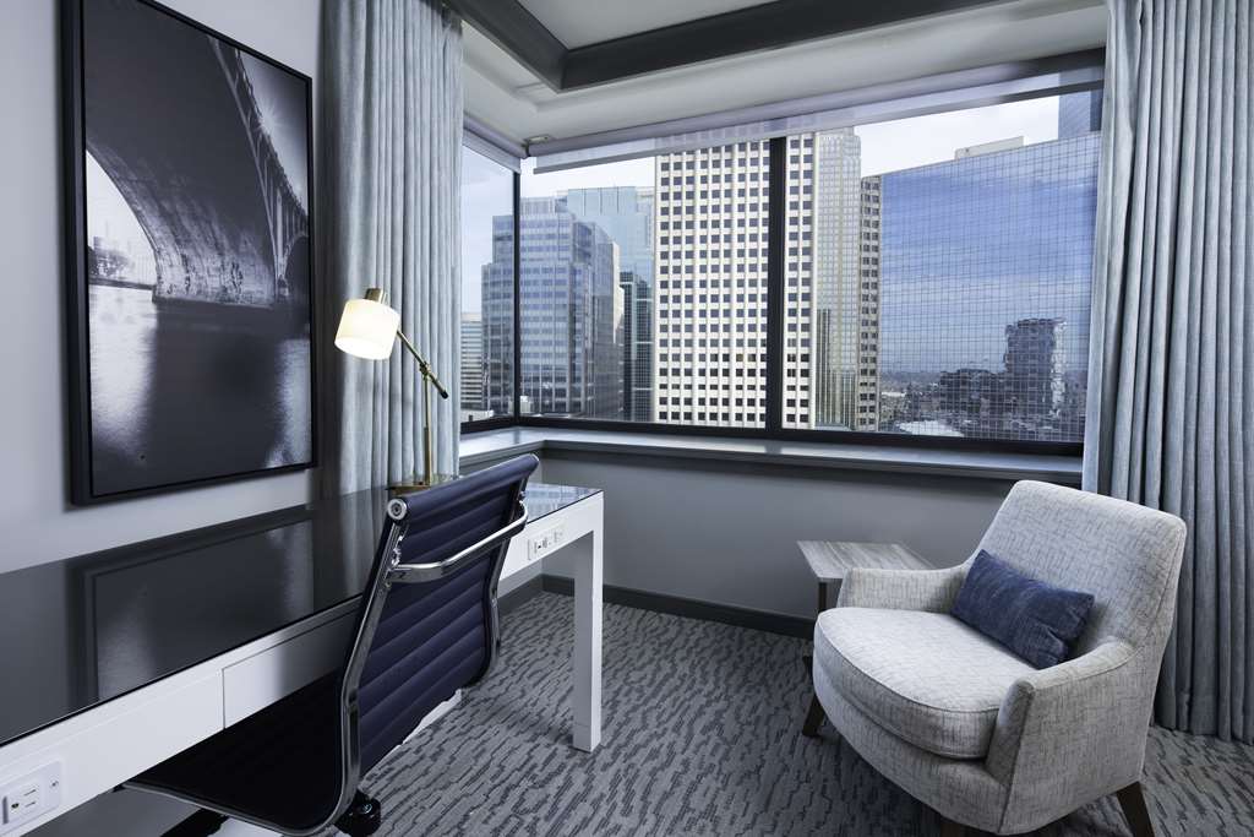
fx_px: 592
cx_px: 627
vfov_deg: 70.5
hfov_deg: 93.3
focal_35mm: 17
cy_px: 418
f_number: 9
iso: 200
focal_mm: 17
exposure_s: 1/160
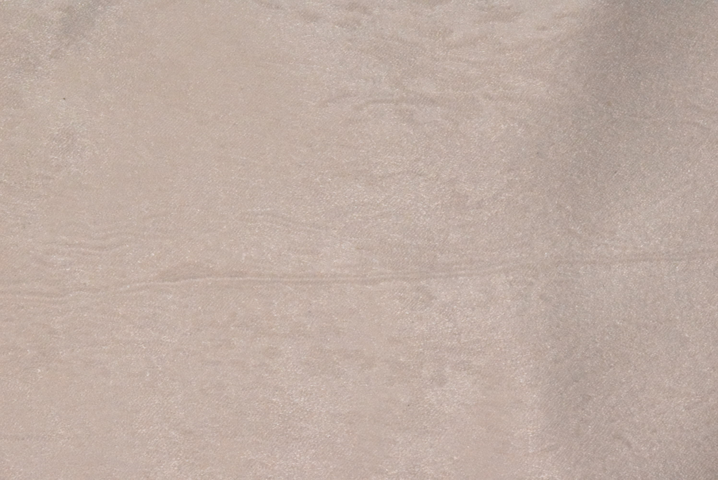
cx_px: 359
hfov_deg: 24.6
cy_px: 240
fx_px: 1647
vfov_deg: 16.6
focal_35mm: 82
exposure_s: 1/200
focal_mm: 55
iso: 12800
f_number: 36
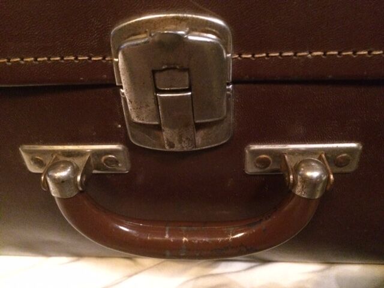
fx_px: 322
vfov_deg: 48.2
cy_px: 144
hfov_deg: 61.7
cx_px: 192
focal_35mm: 29
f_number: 2.2
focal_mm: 4.15
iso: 800
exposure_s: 1/17
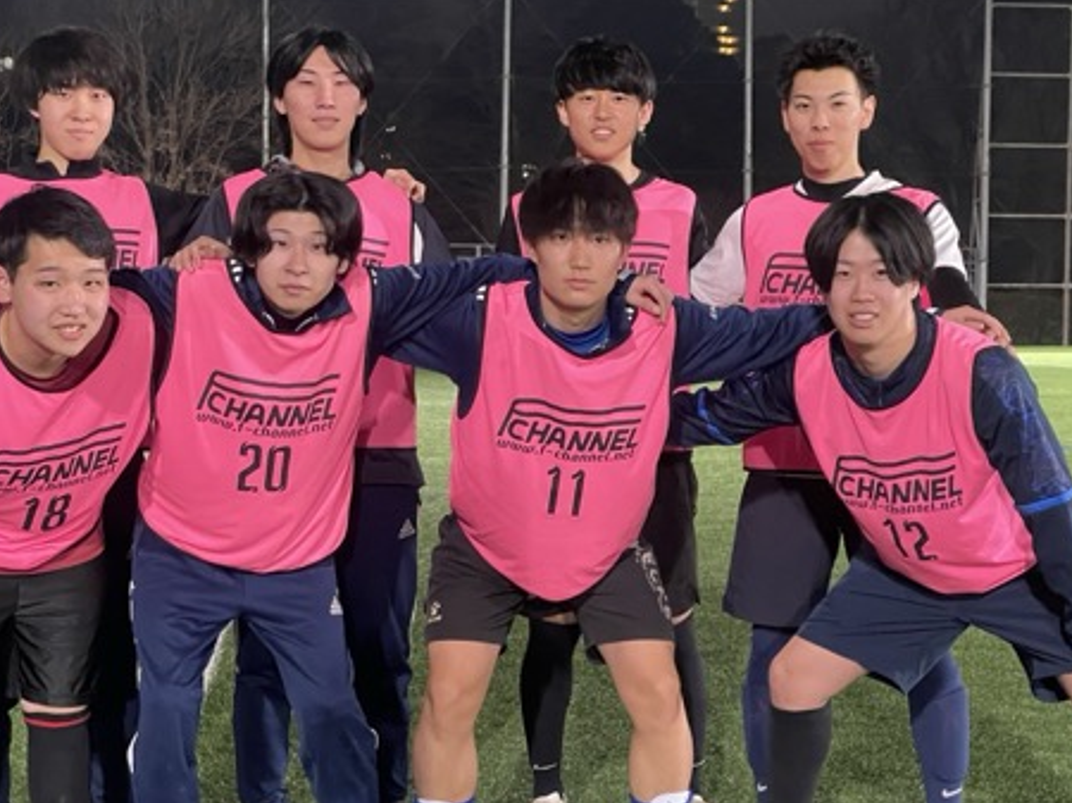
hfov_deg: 26.3
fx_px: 2290
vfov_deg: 19.9
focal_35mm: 74
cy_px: 446
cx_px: 488
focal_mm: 6
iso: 800
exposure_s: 1/33
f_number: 2
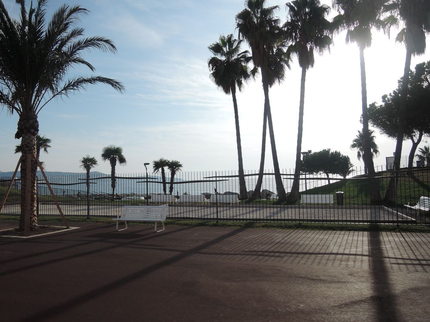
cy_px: 161
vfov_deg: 56.8
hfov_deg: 71.6
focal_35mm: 24
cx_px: 215
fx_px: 298
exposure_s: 1/250
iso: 80
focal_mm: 5.1
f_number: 2.8
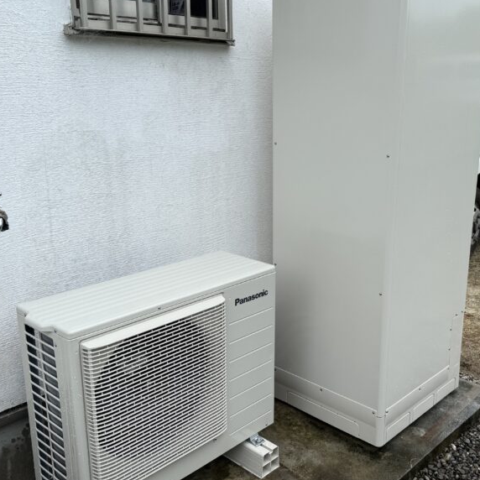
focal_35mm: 38
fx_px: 596
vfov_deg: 43.8
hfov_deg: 43.4
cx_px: 311
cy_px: 251
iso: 80
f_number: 1.78
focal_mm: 6.76
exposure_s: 1/2525
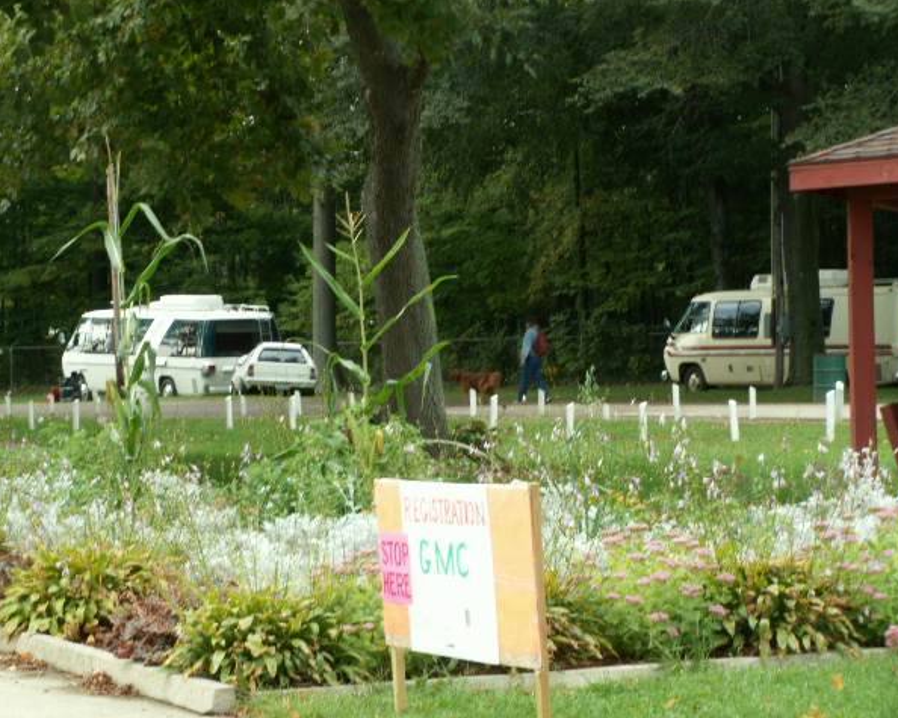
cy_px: 357
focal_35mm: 121
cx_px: 432
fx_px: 3215
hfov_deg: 15.9
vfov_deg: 12.7
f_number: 6.3
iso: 50
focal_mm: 18.85
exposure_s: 1/40
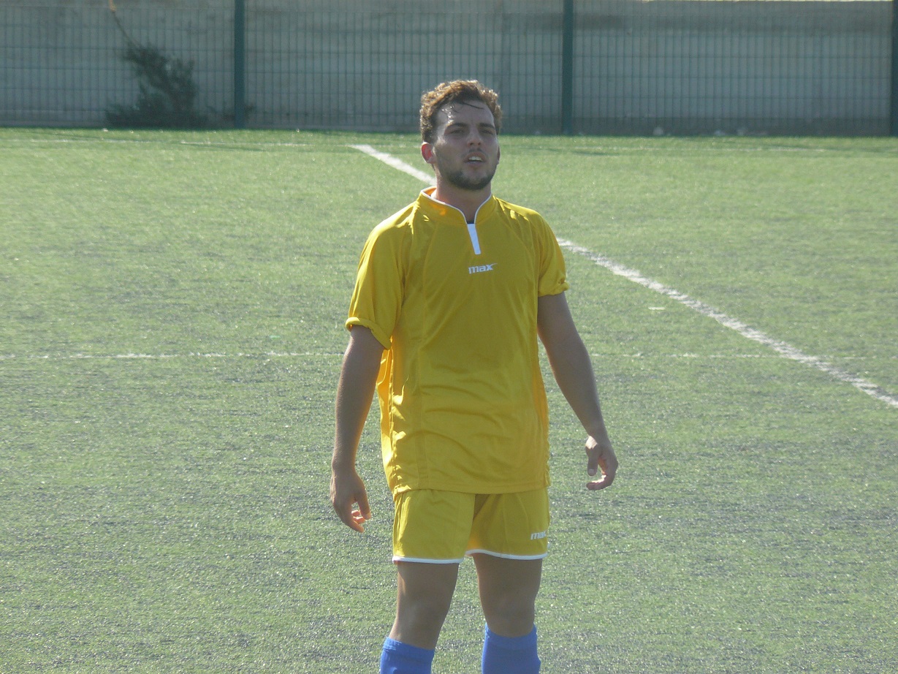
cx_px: 449
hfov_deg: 4.6
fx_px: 11208
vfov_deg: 3.4
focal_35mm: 432
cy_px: 337
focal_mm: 72
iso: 100
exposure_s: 1/200
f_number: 5.6
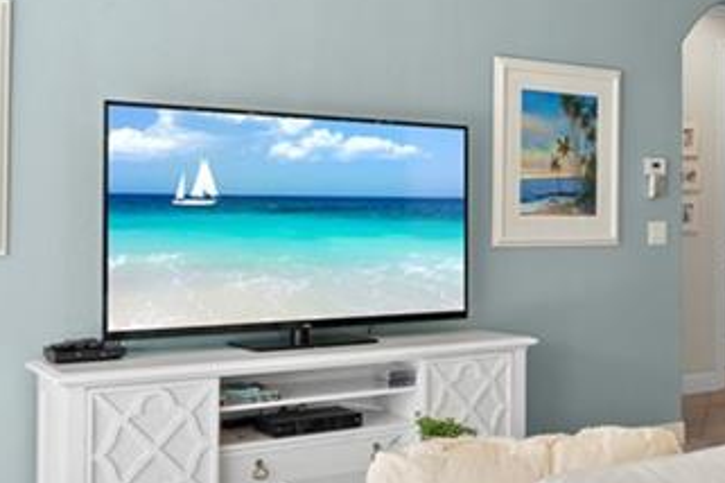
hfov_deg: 36.1
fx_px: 1027
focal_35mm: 51
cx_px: 675
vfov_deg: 26.5
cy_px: 247
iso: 200
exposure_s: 1/3
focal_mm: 16
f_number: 9
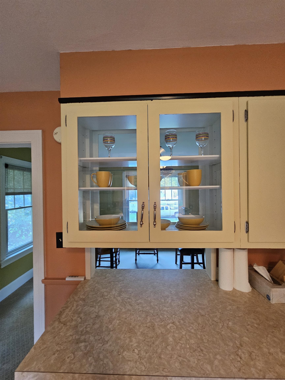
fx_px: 143
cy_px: 190
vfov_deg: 106.2
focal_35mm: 13
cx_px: 142
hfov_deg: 89.9
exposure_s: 1/30
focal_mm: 2.2
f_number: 2.2
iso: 500
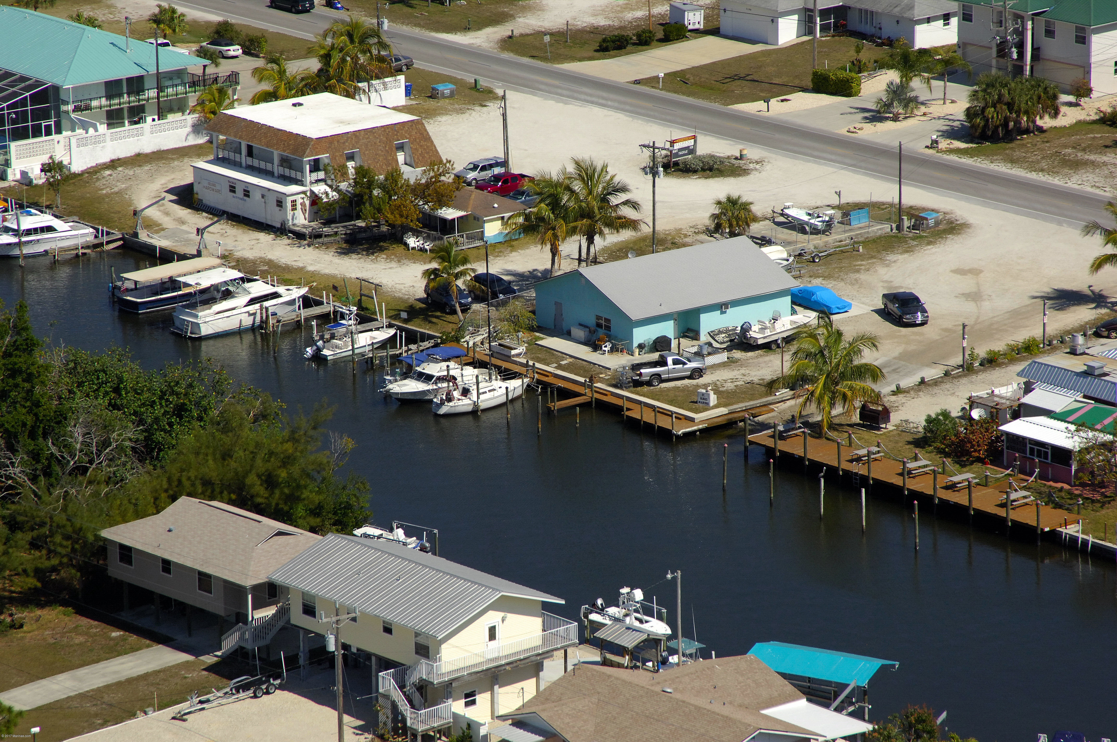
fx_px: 5578
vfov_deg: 7.6
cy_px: 371
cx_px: 558
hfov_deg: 11.4
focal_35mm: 180
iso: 400
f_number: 9.5
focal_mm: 120
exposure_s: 1/1000
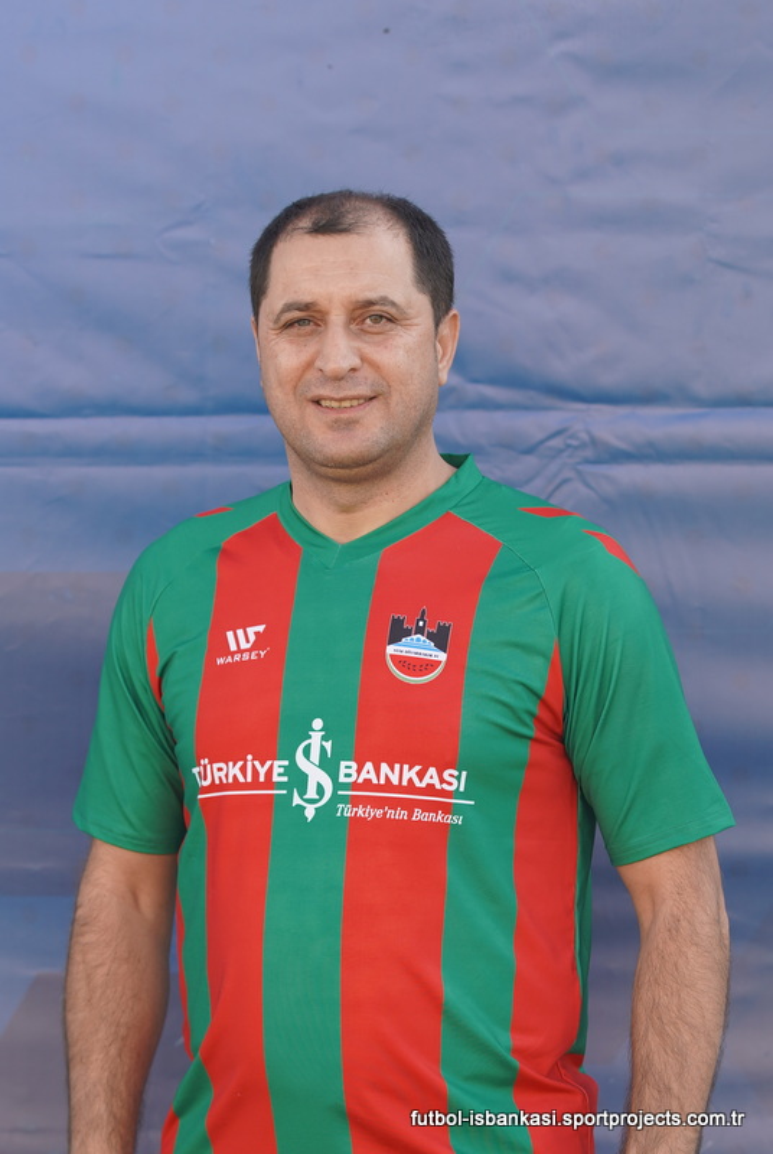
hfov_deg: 15.6
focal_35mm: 88
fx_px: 2824
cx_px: 386
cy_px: 577
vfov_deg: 23.1
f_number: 4
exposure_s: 1/160
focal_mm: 88
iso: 100
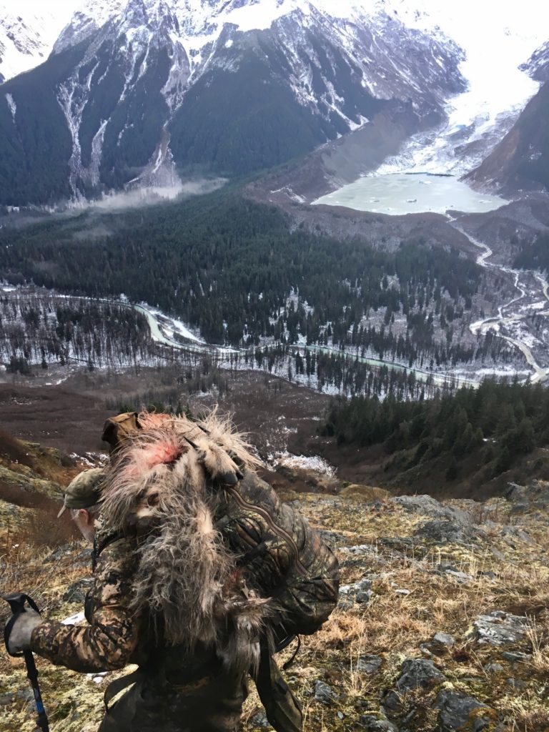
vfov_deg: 61.7
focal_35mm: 29
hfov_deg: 48.2
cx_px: 274
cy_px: 366
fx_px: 613
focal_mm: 4.15
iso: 25
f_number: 2.2
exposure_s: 1/40
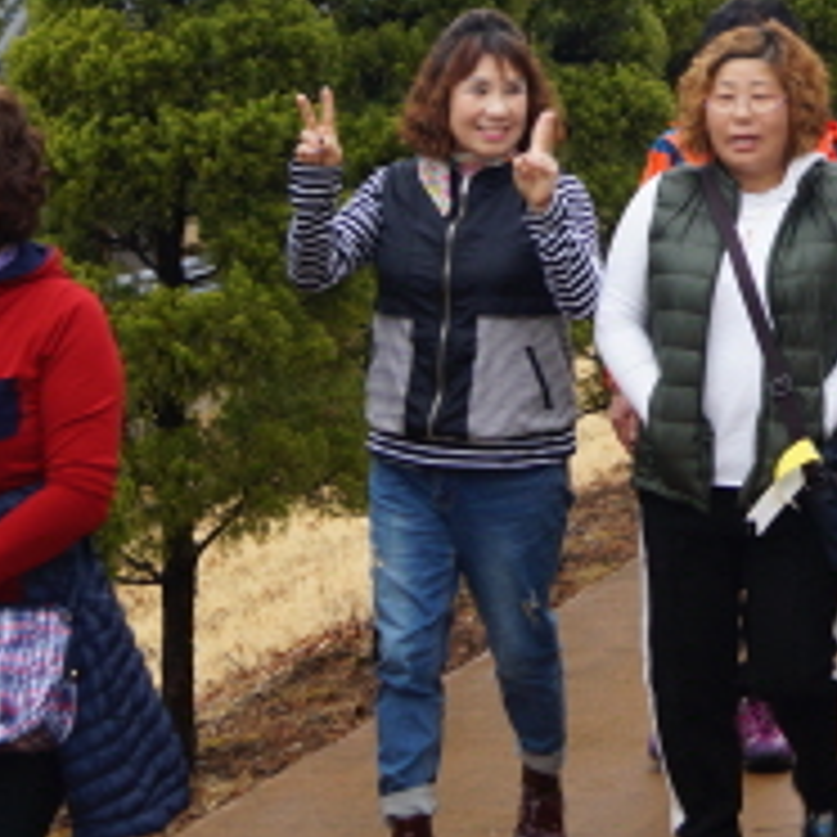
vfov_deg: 13.0
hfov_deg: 12.8
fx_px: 3666
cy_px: 142
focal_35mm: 134
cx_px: 963
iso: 125
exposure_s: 1/60
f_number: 4.5
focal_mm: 28
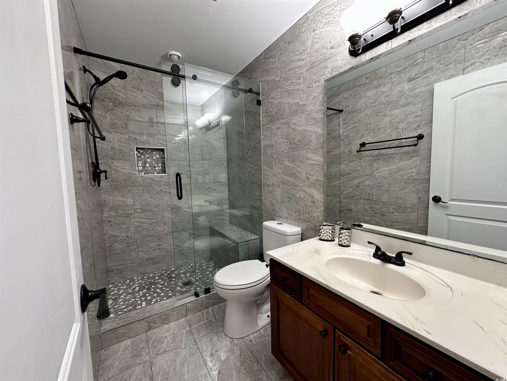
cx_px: 254
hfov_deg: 102.1
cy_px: 190
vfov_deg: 85.7
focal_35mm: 14
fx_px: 205
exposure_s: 1/60
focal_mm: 2.22
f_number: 2.2
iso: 200
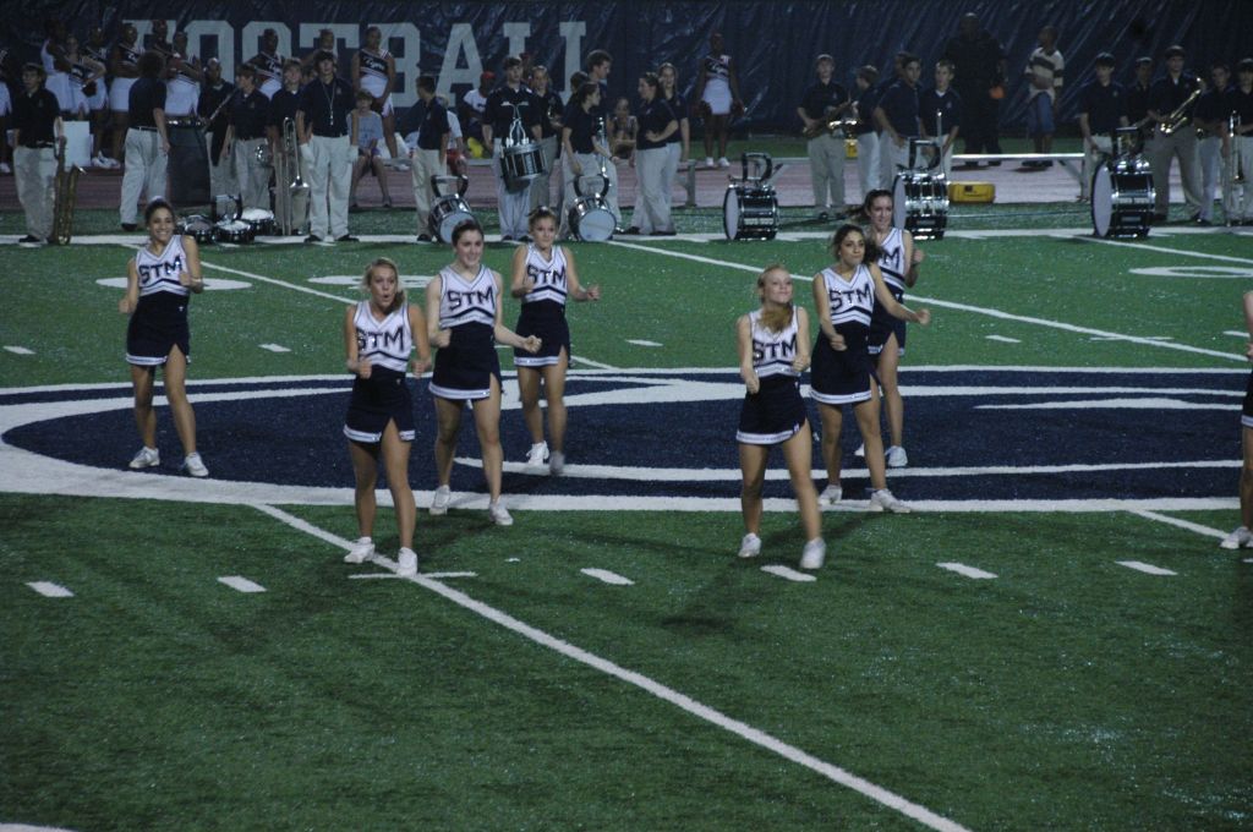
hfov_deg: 10.2
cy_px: 416
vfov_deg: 6.8
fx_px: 7039
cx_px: 626
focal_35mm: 202
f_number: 5.6
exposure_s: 1/60
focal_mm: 135
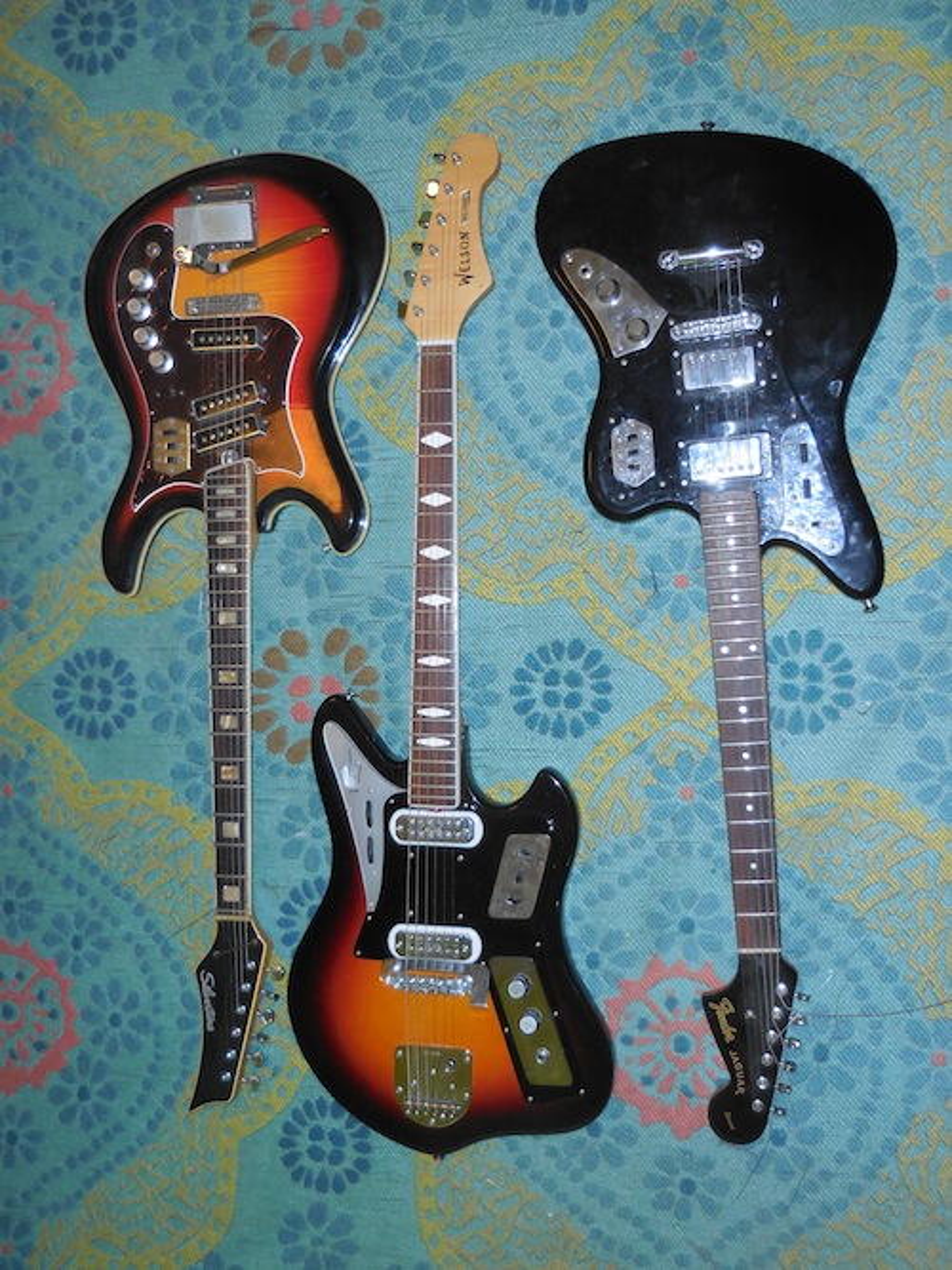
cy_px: 635
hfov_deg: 42.9
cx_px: 476
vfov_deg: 55.4
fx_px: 1210
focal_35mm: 33
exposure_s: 1/30
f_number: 3.7
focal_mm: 5.9
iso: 360
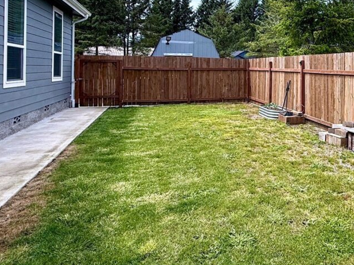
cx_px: 283
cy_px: 65
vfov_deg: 43.9
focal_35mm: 31
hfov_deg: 54.4
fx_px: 317
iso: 50
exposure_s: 1/2092
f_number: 2.2
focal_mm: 2.22
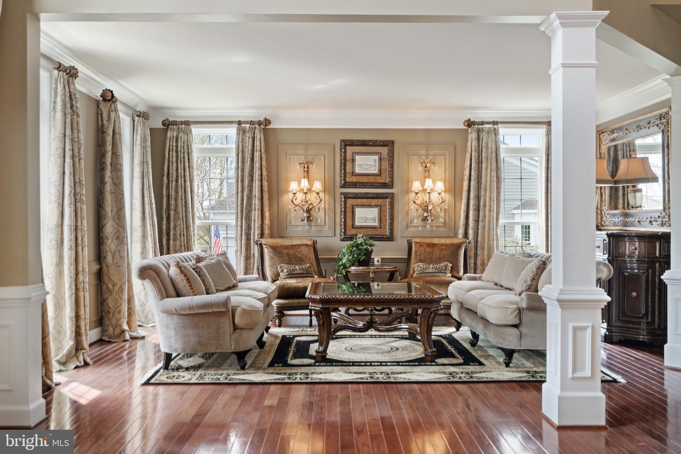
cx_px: 340
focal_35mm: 34
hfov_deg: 55.8
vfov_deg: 38.9
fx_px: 643
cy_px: 227
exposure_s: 1/25
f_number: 4
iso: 320
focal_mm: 34
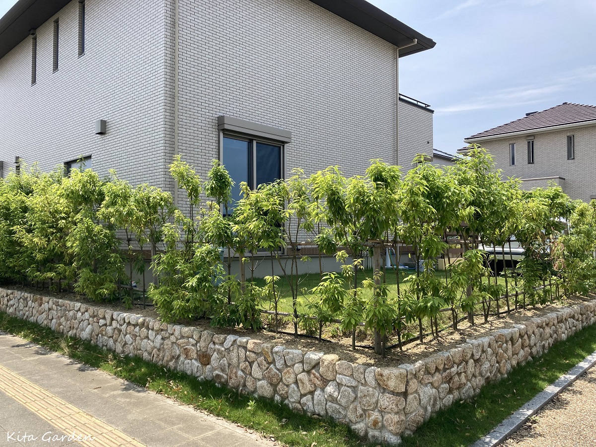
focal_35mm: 28
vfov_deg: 49.7
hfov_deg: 63.4
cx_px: 298
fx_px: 482
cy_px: 224
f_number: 1.8
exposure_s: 1/1372
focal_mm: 3.99
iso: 20
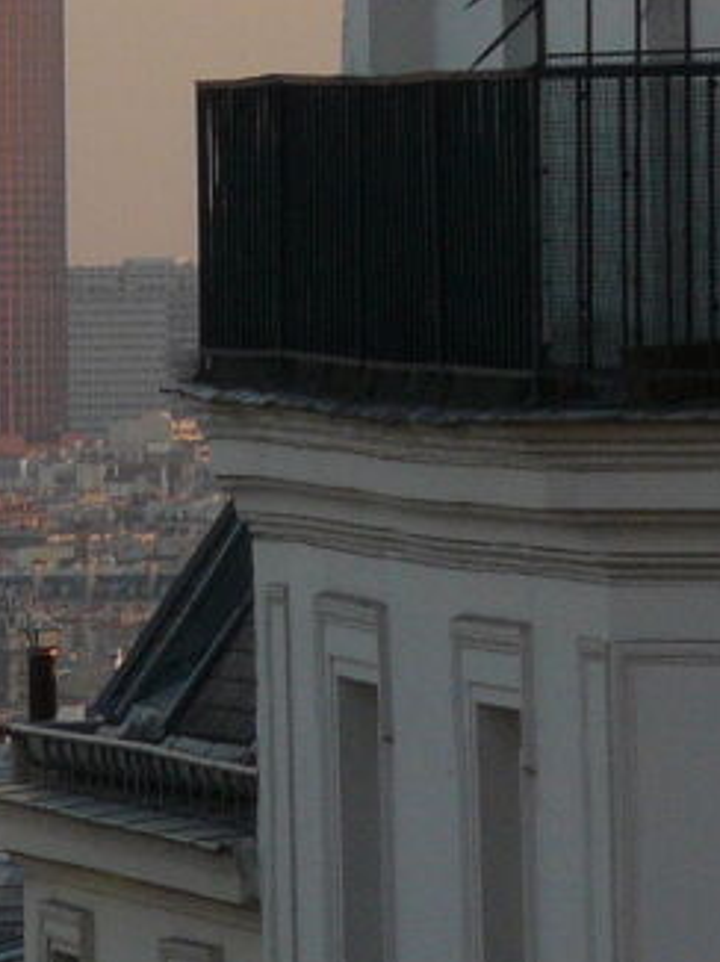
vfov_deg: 2.8
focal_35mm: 712
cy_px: 145
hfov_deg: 2.1
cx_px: -260
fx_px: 19772
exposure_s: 1/100
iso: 100
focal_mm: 26.8
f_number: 5
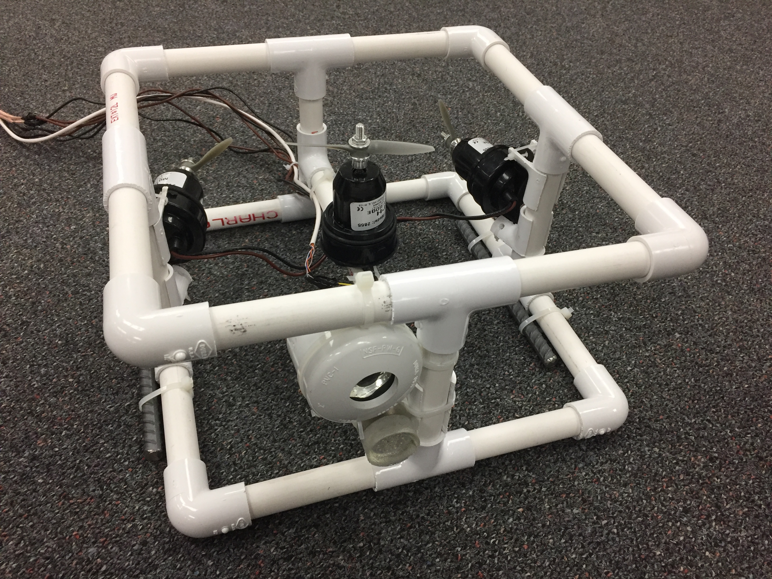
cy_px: 290
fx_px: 647
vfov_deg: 48.2
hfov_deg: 61.7
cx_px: 386
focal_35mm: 29
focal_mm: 4.15
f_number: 2.2
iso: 50
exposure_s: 1/30
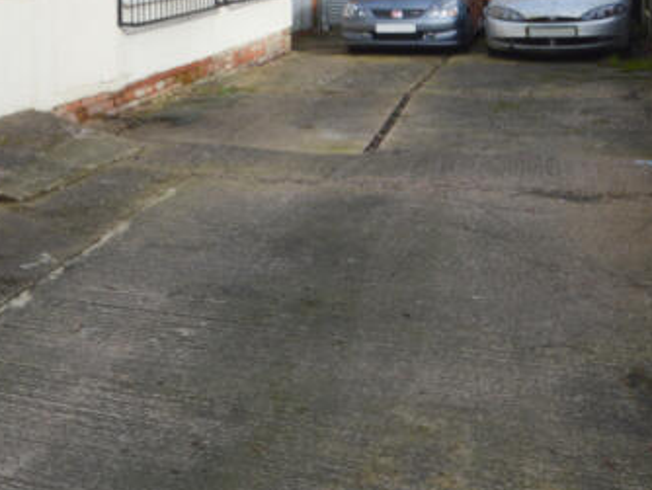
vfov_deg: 26.7
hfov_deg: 36.7
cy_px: -34
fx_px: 956
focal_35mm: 51
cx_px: 160
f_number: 6.3
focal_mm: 11.5
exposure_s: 1/160
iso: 100
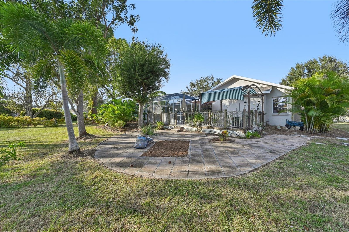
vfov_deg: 81.1
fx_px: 136
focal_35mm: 14
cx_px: 174
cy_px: 116
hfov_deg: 104.3
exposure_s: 1/640
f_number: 8
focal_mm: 14
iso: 400
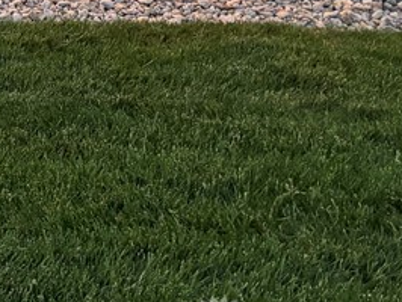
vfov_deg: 13.5
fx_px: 1162
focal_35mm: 100
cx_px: -308
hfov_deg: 16.6
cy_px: -214
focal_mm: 5.96
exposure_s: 1/32
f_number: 1.6
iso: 640
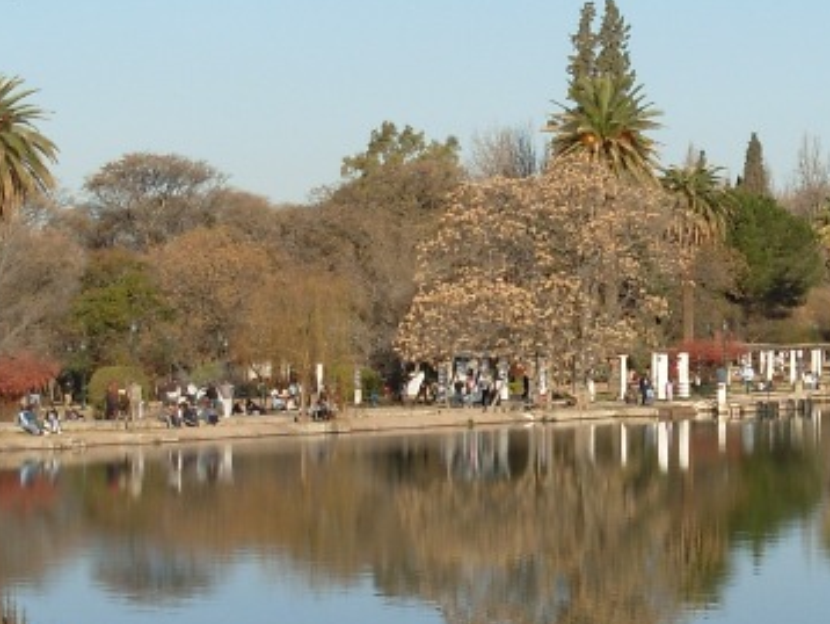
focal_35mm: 143
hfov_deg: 13.8
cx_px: 563
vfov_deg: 10.4
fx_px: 3431
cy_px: 353
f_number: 3.4
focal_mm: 10.5
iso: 50
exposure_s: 1/966
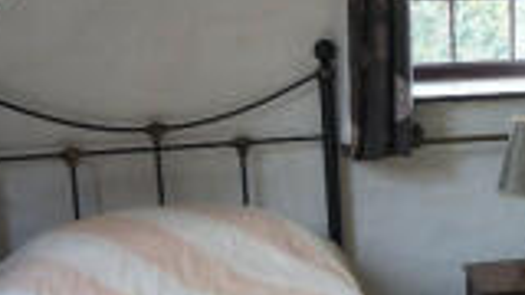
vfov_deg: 14.4
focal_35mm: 84
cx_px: 492
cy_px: 136
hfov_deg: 24.4
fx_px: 1169
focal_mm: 18
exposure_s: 1/40
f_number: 3.5
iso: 100
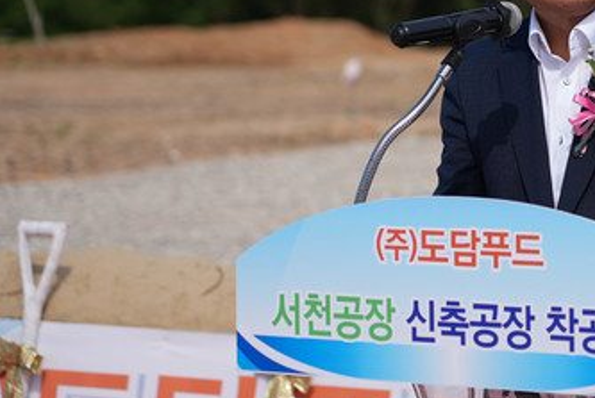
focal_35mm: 189
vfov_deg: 7.3
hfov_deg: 10.8
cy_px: 81
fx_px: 3128
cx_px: 534
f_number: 4
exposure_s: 1/1250
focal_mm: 105
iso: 100
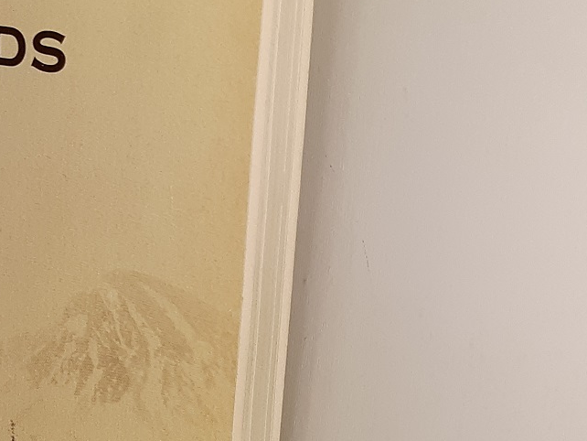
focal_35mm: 90
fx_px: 1527
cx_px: -321
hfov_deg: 18.9
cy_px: 215
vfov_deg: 16.4
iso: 40
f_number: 1.7
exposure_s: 1/154
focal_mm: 3.7
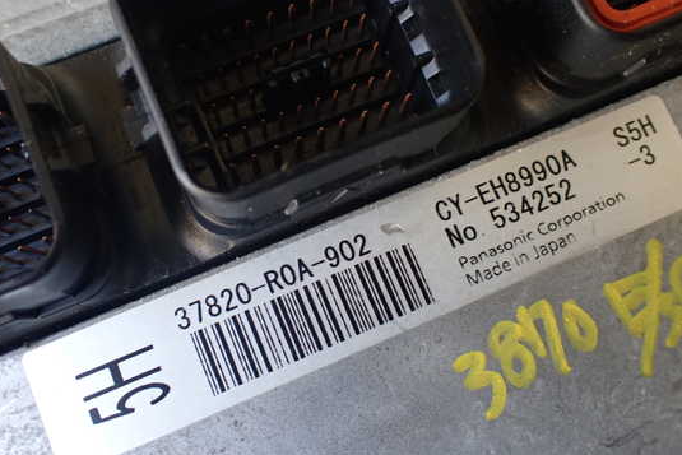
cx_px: 333
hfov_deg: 54.4
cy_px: 235
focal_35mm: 35
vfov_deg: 37.9
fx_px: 663
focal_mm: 5.4
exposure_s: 1/125
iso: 320
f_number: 2.3
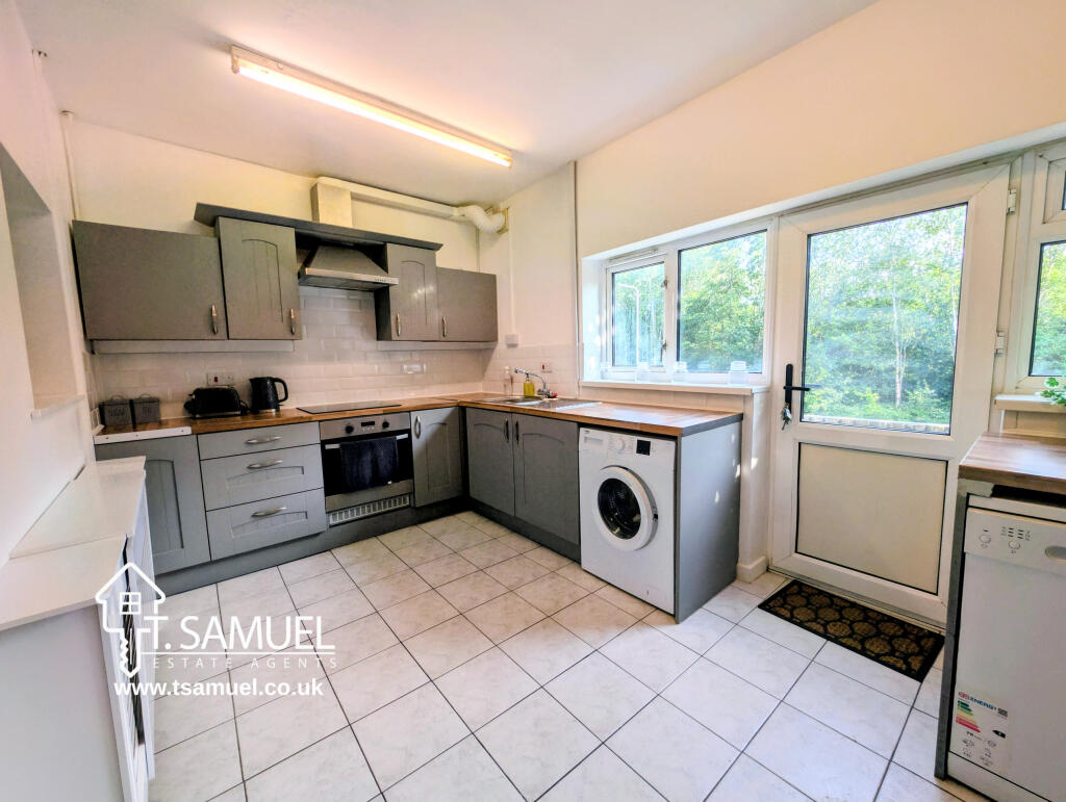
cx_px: 533
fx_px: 370
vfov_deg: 94.6
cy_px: 401
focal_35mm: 12
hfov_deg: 110.5
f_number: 1.95
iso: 56
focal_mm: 2.23
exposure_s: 1/251
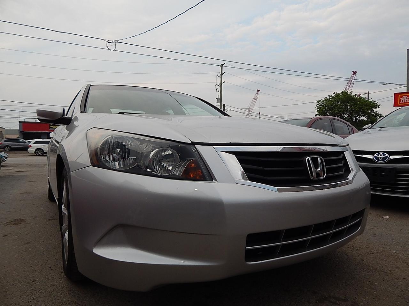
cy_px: 153
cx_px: 204
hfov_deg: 73.9
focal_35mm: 23
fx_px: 272
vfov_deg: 58.9
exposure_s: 1/500
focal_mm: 4
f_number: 3
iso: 125
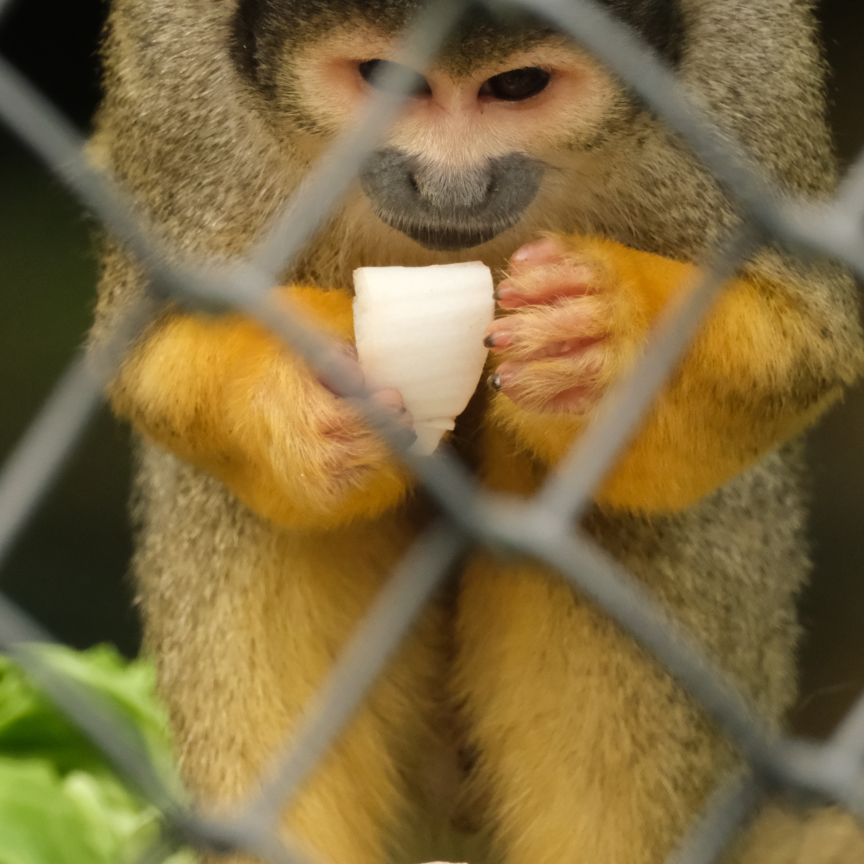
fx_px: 58793
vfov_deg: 0.8
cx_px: 362
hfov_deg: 0.8
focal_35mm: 2082
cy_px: 310
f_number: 8
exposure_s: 1/800
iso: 3200
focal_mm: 600
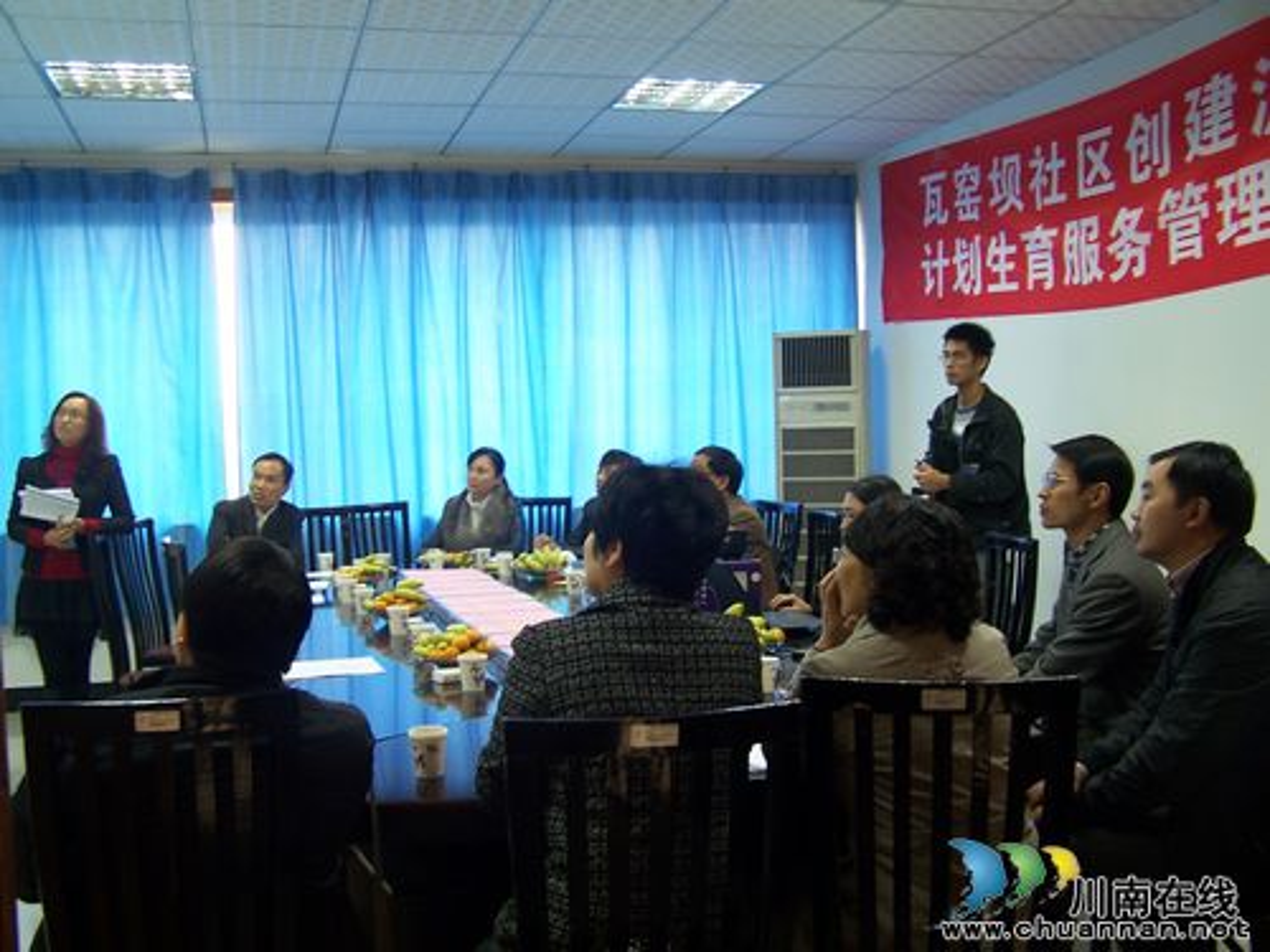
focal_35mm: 38
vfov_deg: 37.7
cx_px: 635
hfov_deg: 49.0
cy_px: 476
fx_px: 1394
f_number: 2.8
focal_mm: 6.3
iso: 80
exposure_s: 1/6
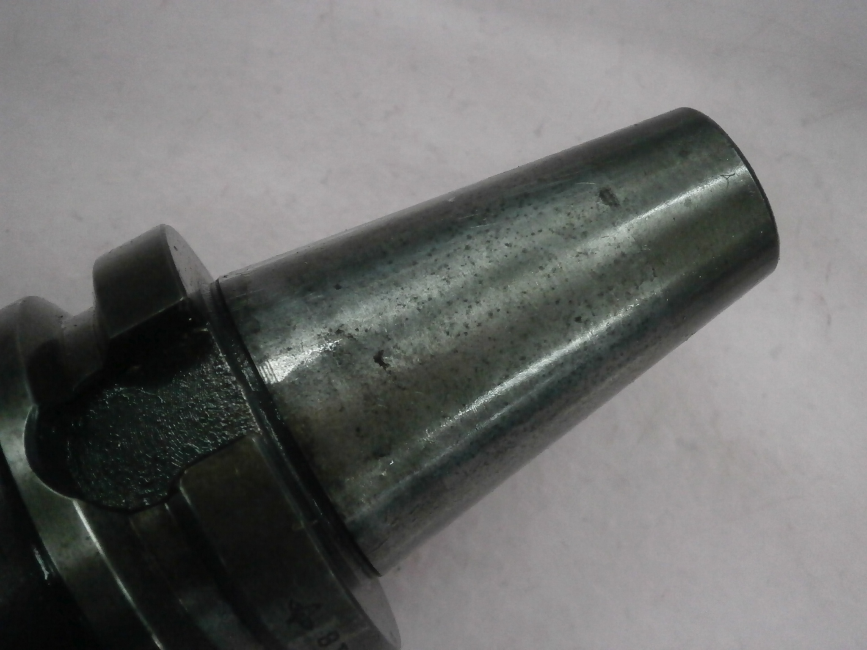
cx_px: 434
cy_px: 325
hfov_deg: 40.4
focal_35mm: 47
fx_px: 1177
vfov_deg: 30.9
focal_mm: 8.3
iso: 640
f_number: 3.4
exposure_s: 1/250
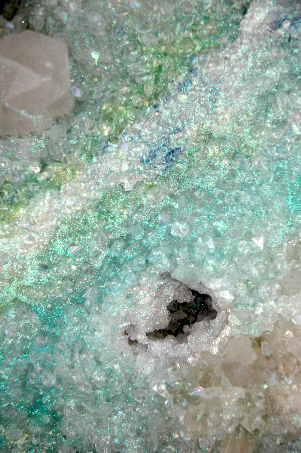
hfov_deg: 13.0
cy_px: 226
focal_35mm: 105
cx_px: 150
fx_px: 1319
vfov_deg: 19.5
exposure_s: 1/1000
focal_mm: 70
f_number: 5
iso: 400
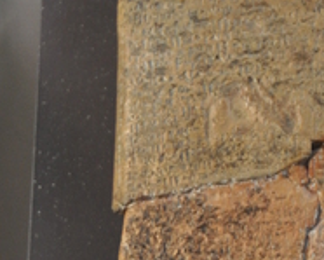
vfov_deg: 6.7
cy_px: 202
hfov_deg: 8.4
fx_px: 2207
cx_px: 299
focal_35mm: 230
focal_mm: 46
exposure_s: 1/50
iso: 800
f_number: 4.5
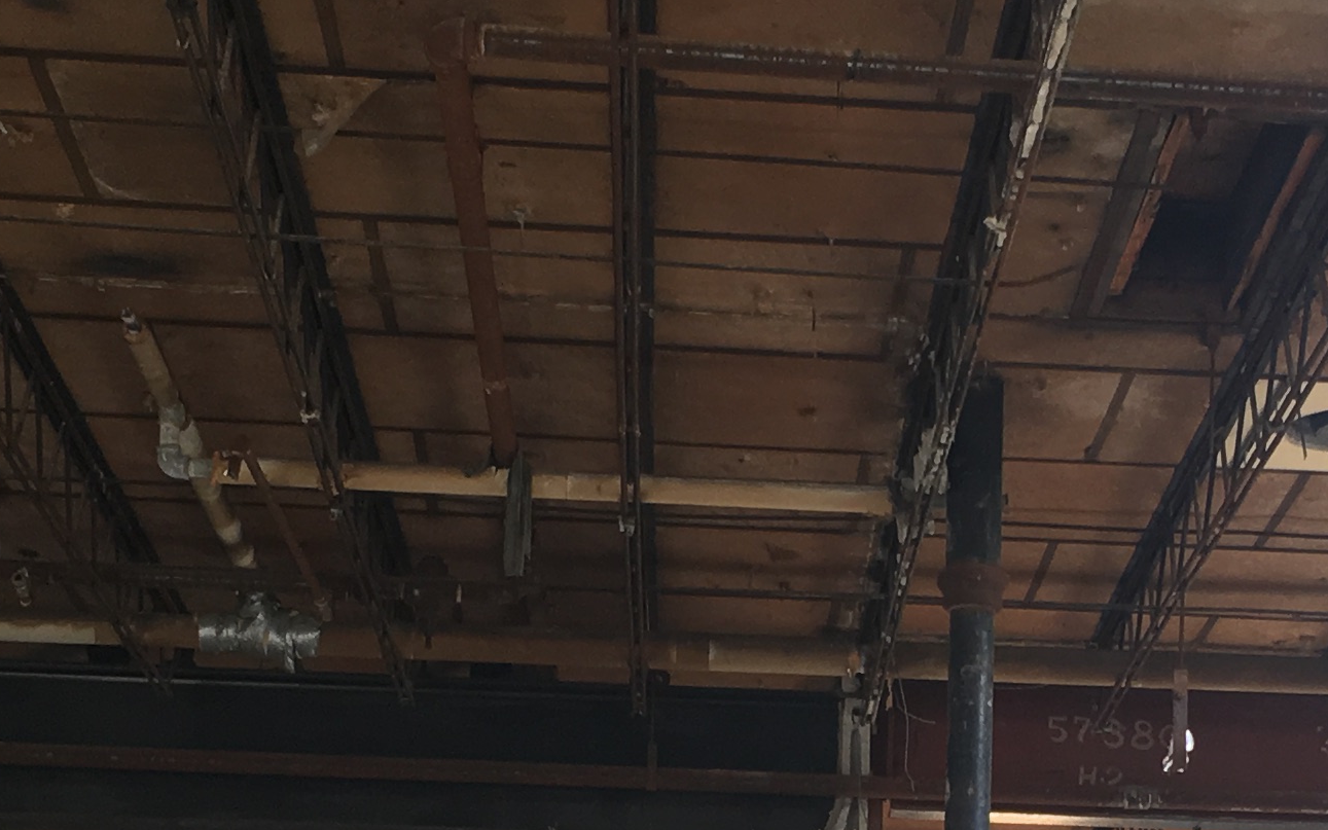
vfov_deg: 13.5
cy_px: 775
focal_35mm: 96
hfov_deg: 21.5
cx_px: 972
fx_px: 3475
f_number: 2.2
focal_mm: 4.15
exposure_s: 1/30
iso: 32
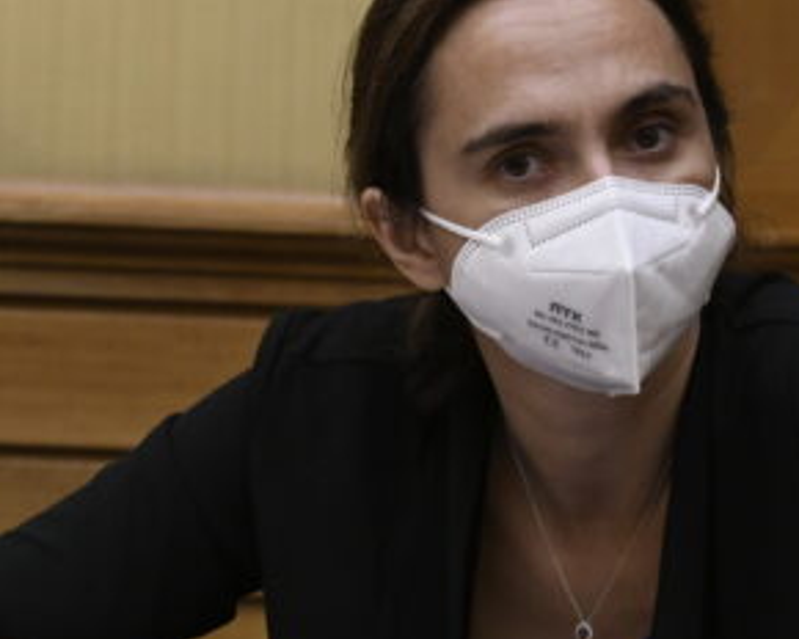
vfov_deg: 4.7
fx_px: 7709
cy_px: 372
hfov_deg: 5.9
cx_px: 559
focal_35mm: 326
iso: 2500
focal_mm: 112
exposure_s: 1/160
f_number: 5
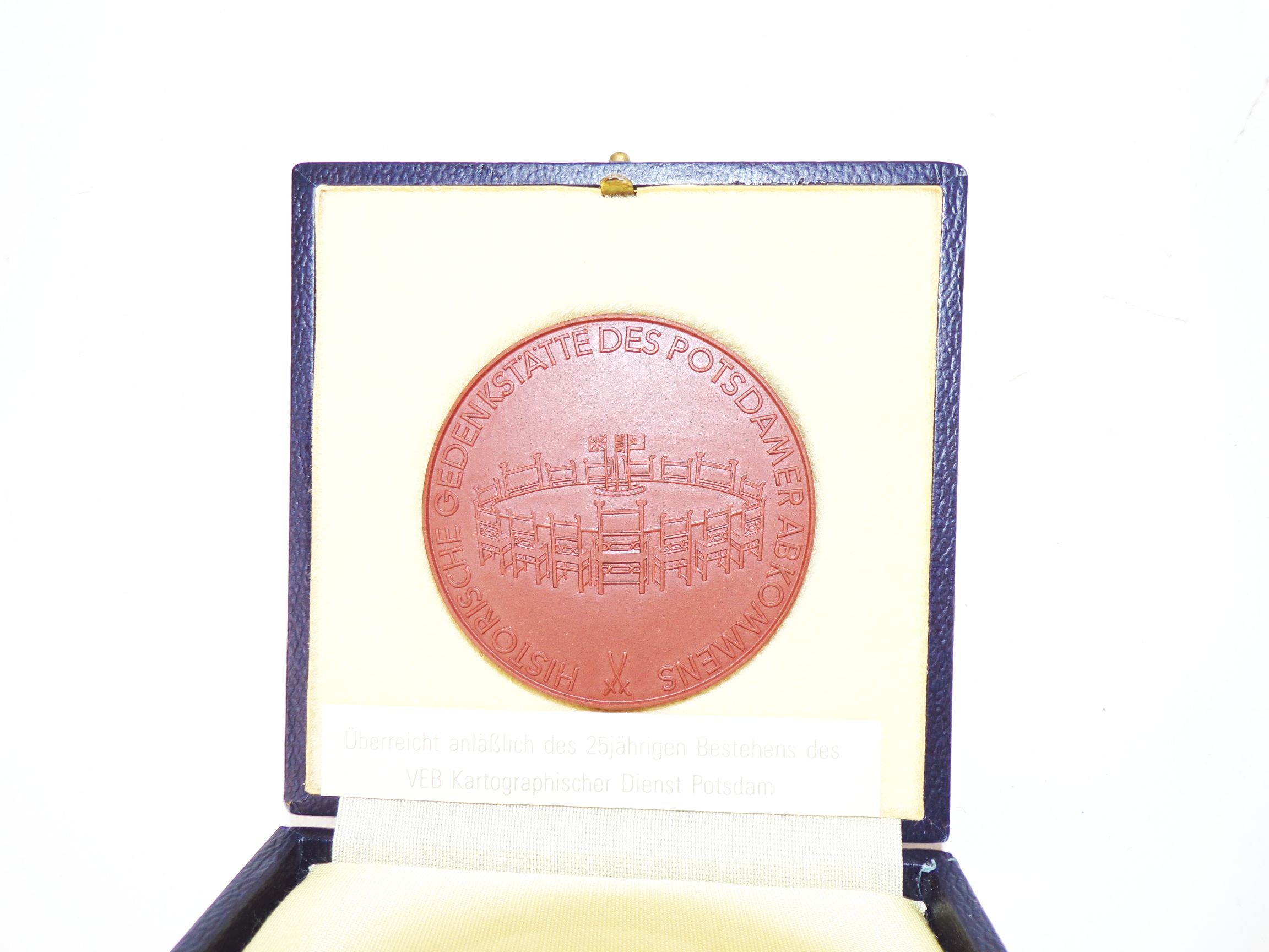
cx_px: 634
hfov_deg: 71.6
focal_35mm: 24
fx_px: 880
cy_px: 476
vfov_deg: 56.8
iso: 80
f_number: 3
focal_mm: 4.3
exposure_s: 1/70
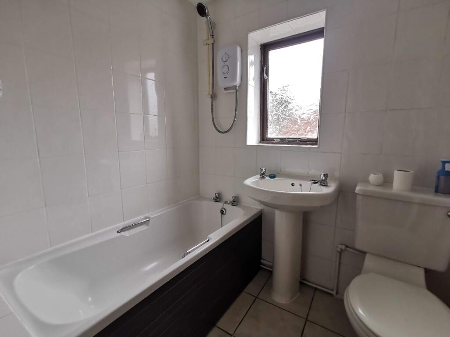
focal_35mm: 17
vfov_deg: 74.7
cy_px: 168
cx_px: 225
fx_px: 221
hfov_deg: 91.0
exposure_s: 1/50
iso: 160
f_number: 2.2
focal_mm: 2.26
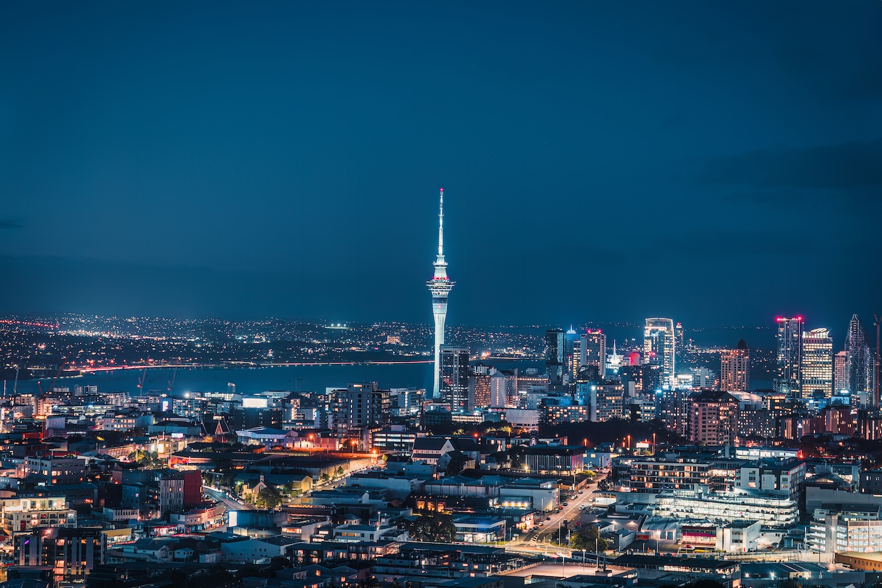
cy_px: 294
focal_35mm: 89
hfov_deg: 22.9
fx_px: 2180
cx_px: 441
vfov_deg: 15.4
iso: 100
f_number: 4.5
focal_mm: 89
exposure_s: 4
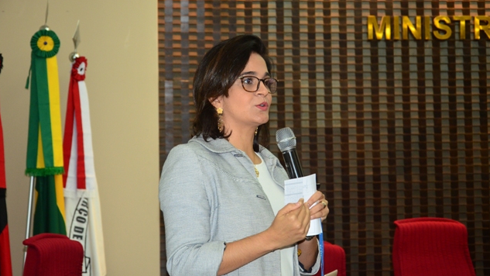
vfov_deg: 13.2
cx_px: 247
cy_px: 131
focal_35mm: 92
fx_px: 1195
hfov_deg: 23.2
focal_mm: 58
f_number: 5
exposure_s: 1/80
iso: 1600
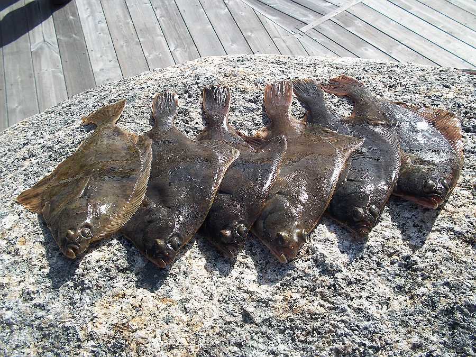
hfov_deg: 51.4
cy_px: 178
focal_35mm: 36
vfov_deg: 39.7
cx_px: 238
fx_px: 495
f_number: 8
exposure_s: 1/160
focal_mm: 6.5
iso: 80
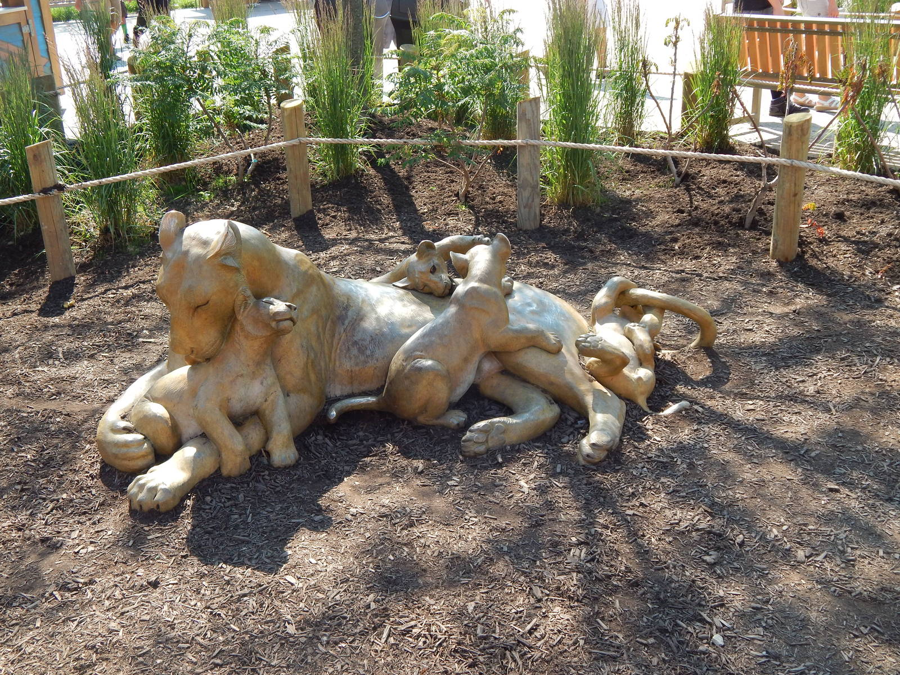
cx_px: 450
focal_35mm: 38
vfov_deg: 37.7
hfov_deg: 49.0
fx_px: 988
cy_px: 338
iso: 125
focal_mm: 6.8
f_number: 3.4
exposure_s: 1/320
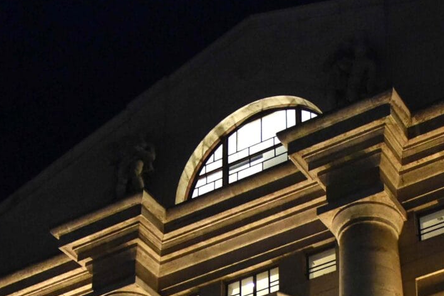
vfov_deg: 14.2
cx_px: 365
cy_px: 508
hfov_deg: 23.0
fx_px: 1073
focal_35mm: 87
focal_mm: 24
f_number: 2.8
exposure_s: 1/200
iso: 5000
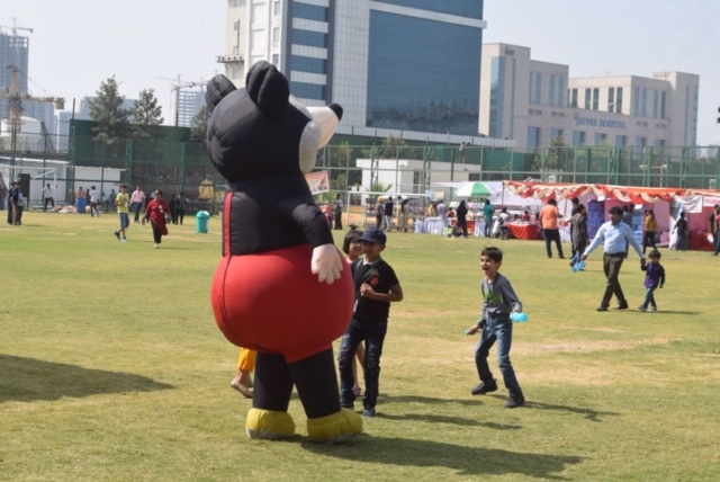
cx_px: 360
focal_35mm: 69
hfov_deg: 29.2
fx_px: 1381
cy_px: 241
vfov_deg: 19.8
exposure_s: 1/320
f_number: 9
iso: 200
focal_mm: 46
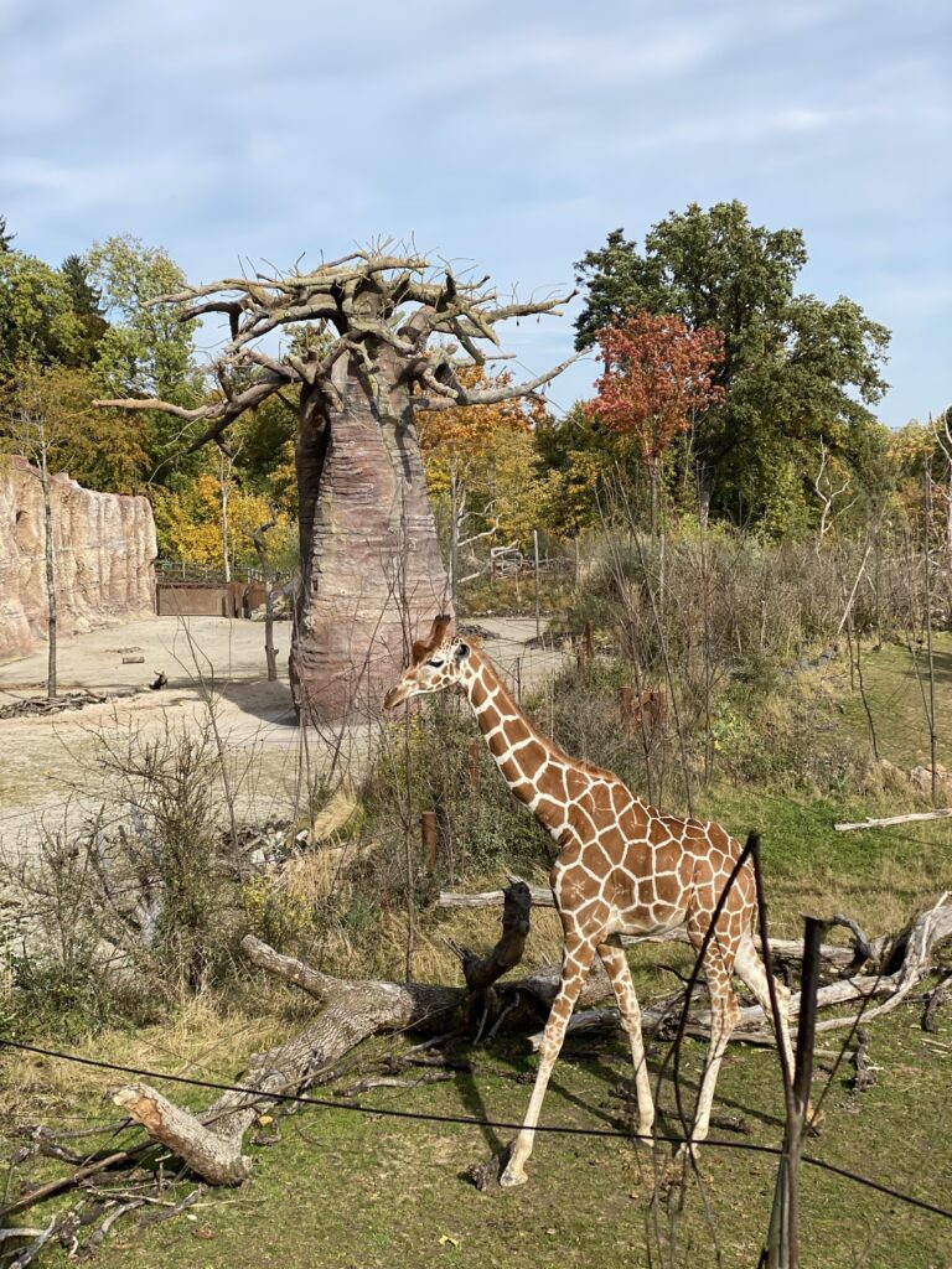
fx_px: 1907
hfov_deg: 28.0
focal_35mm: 52
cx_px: 476
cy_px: 634
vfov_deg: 36.8
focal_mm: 6
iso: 20
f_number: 2
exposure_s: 1/1712
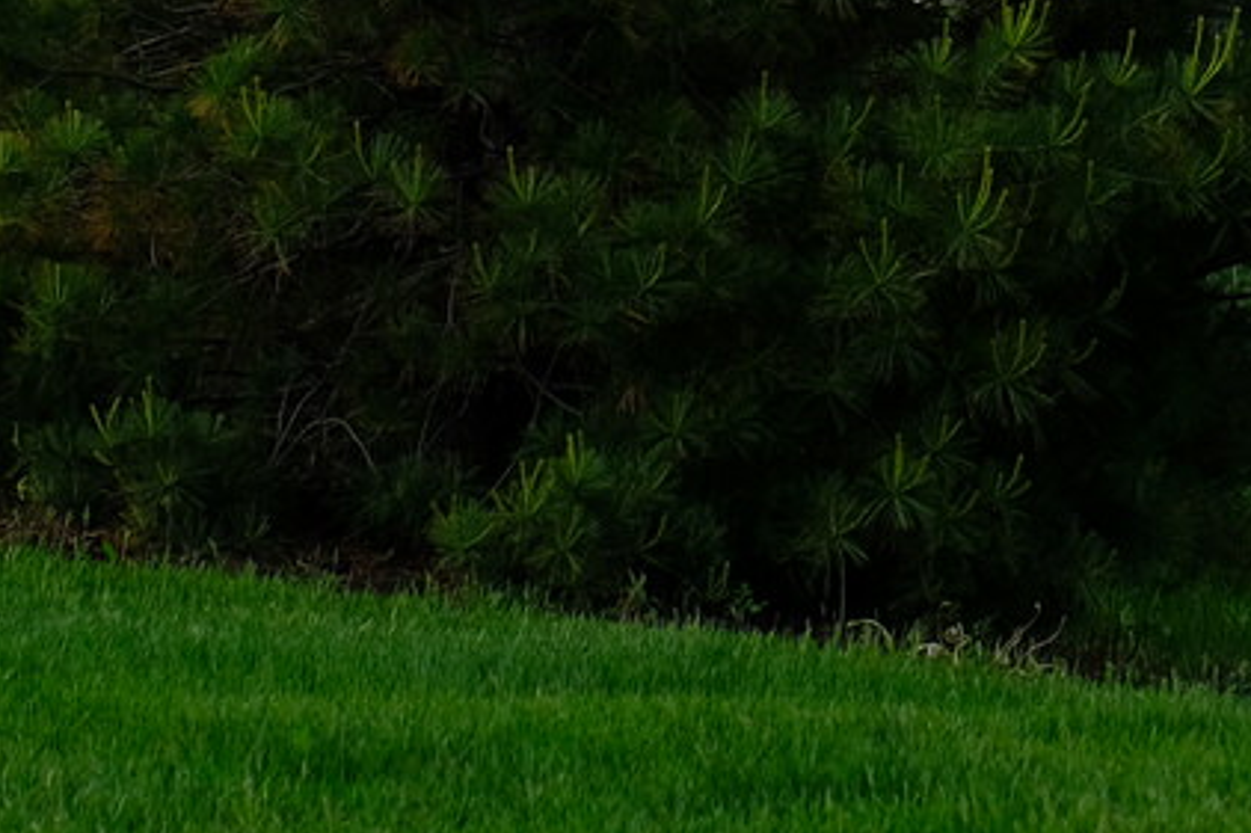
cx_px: 1702
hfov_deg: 9.2
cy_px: -491
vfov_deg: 6.2
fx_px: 7642
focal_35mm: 220
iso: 200
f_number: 5.6
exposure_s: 1/400
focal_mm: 38.9
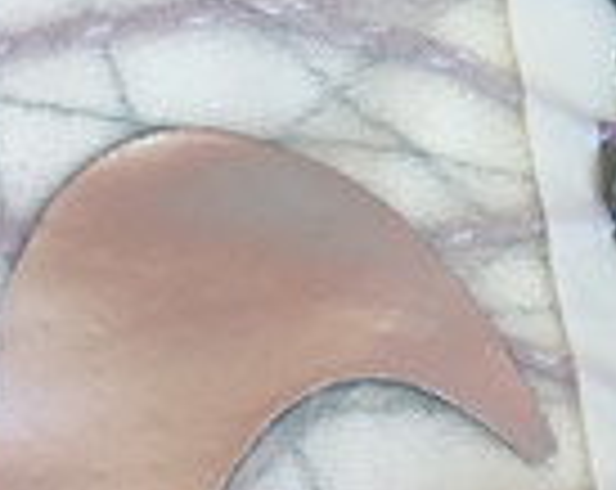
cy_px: -506
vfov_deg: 7.4
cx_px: 814
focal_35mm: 199
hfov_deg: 9.5
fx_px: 3620
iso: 25
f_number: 2.4
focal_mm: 3.3
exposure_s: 1/100
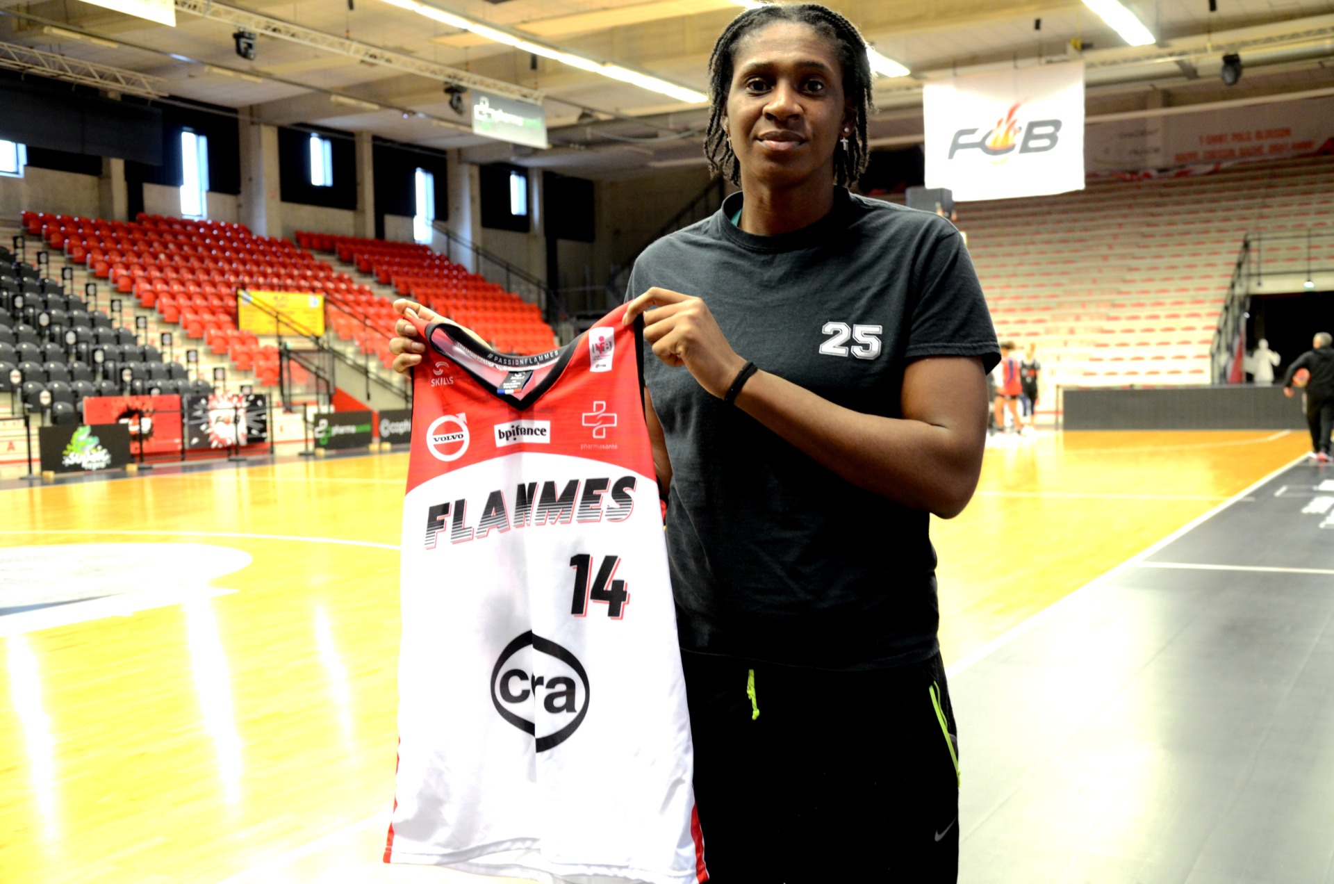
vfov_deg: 34.1
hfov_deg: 49.6
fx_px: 1442
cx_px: 667
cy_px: 442
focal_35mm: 39
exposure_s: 1/40
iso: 1600
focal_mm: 26
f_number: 4
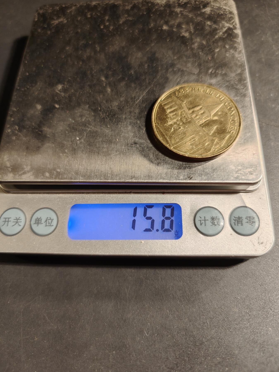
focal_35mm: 23
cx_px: 140
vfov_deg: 73.9
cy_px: 186
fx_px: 247
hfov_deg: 58.9
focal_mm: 6.06
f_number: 1.6
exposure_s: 1/200
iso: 200
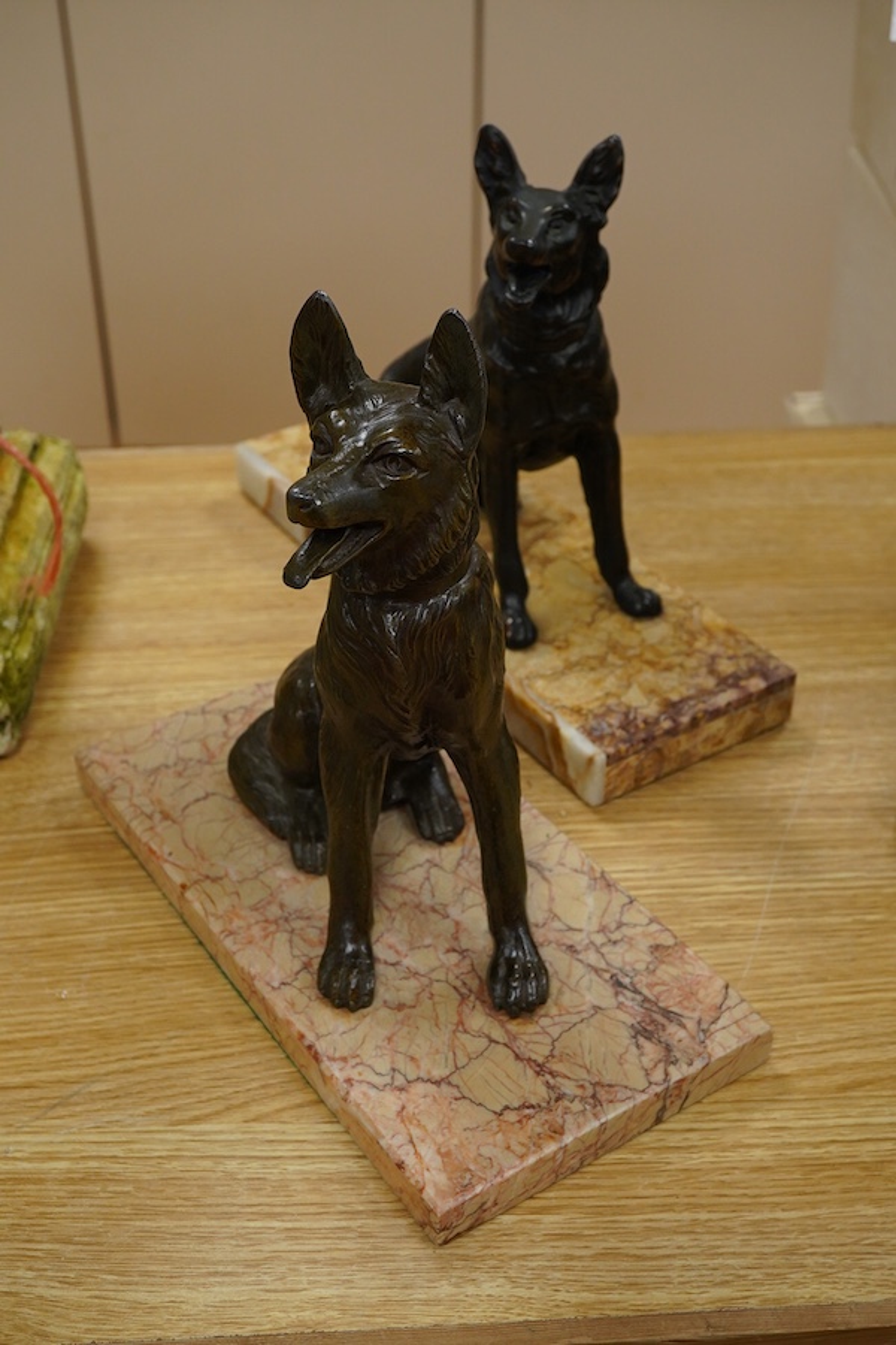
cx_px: 448
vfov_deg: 43.6
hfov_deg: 29.9
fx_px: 1680
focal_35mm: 45
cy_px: 672
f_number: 9
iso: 1250
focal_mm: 30
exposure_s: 1/125
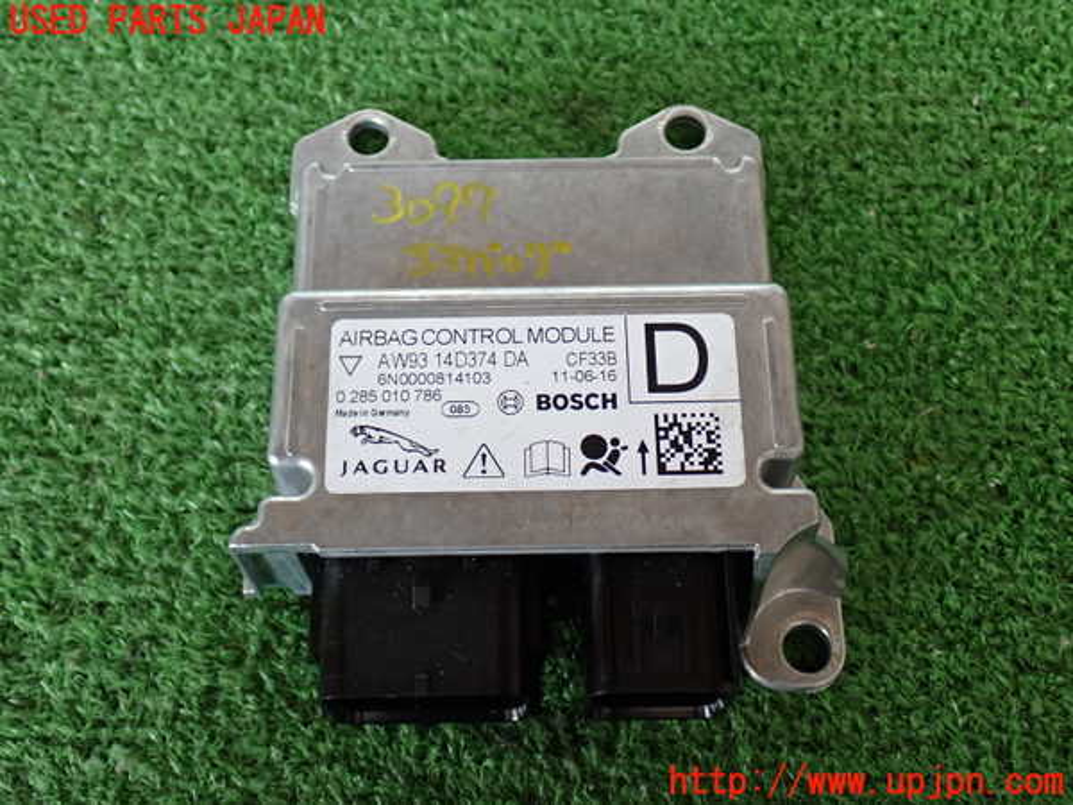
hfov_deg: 42.9
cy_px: 402
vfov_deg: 32.9
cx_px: 536
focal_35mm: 44
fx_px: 1364
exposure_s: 1/40
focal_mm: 7.84
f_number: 2.9
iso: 320
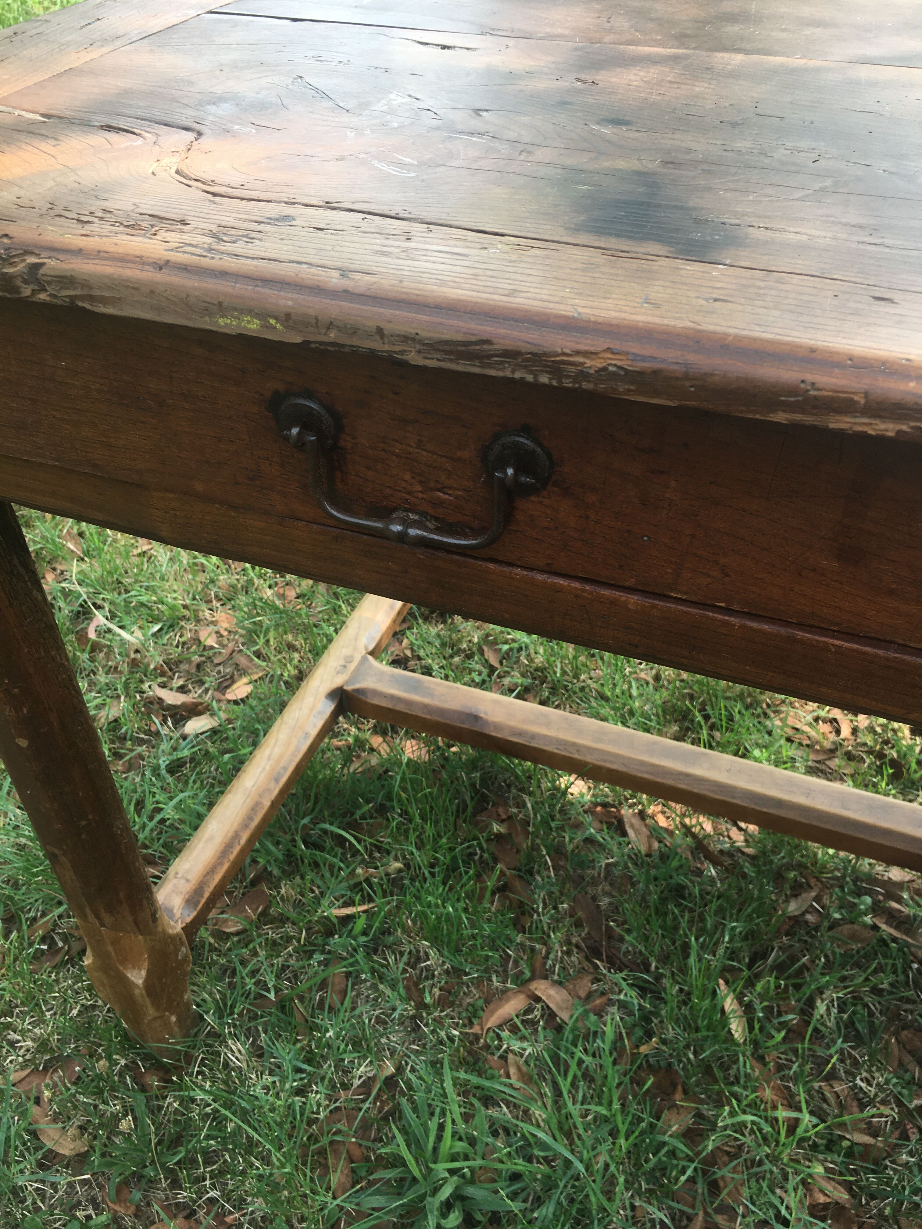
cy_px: 614
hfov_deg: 48.2
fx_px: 1030
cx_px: 461
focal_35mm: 29
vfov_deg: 61.7
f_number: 2.2
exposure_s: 1/212
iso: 25
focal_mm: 4.15
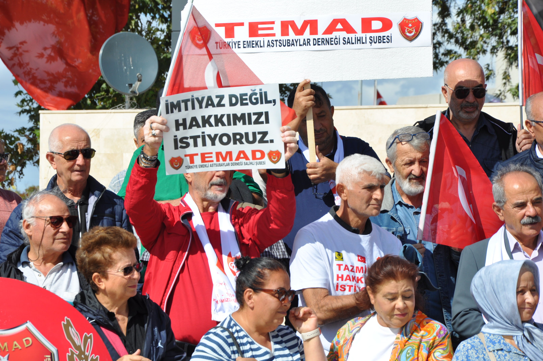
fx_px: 2373
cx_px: 272
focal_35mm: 158
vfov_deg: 8.7
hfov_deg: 13.1
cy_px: 180
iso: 200
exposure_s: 1/400
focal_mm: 105
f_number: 10
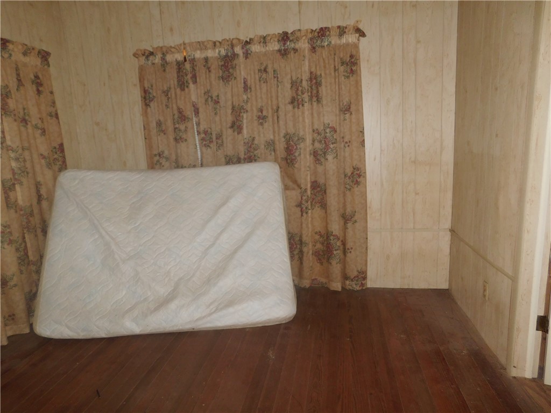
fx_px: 366
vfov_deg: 58.9
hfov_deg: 73.9
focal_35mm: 23
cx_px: 276
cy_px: 206
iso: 200
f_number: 3
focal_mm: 4
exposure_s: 1/30
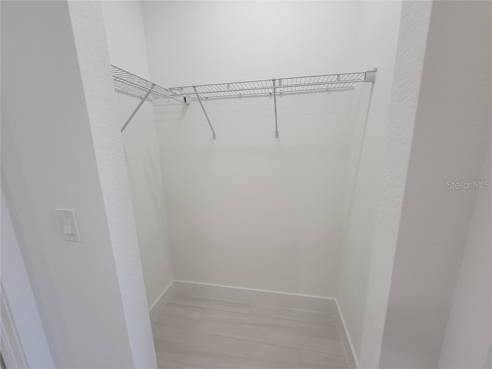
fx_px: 185
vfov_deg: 89.9
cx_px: 246
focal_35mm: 13
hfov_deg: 106.2
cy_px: 184
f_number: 2.2
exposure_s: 1/60
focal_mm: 2.2
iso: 80
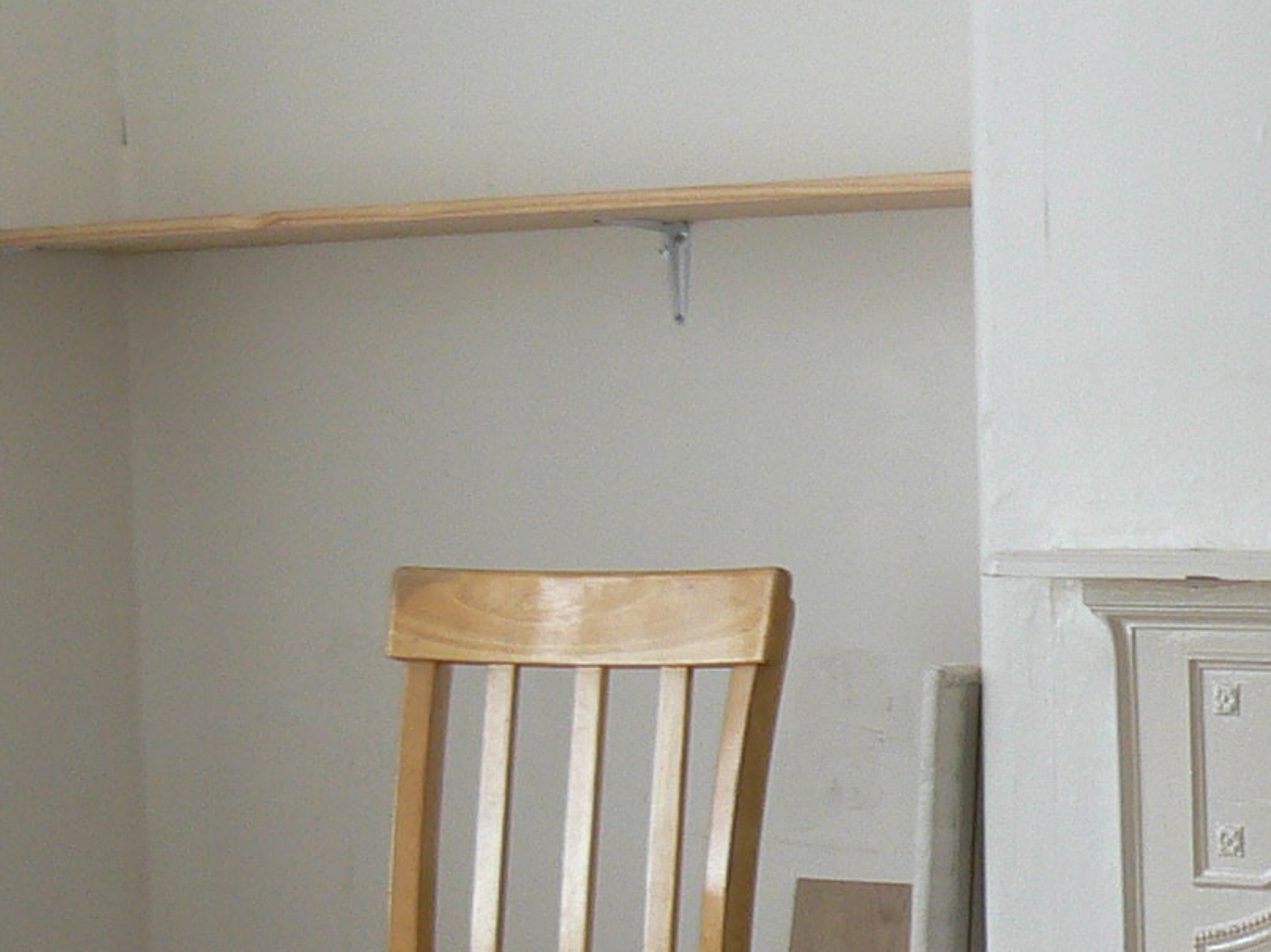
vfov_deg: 11.7
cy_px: 818
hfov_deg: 15.0
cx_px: 1579
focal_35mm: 126
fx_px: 4624
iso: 80
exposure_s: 1/50
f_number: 2.8
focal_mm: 6
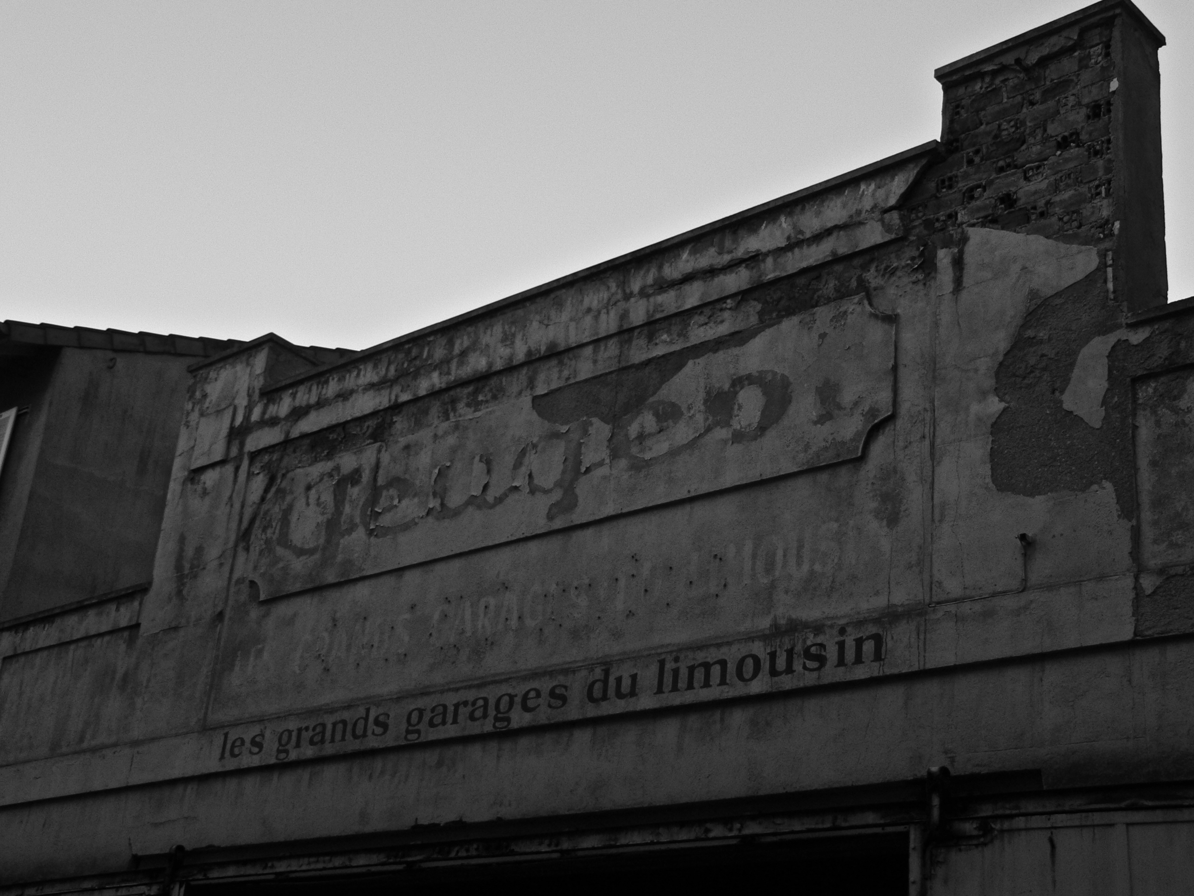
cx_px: 597
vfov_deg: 29.1
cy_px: 448
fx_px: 1725
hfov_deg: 38.2
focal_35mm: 50
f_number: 2.8
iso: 100
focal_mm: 8.4
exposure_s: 1/200
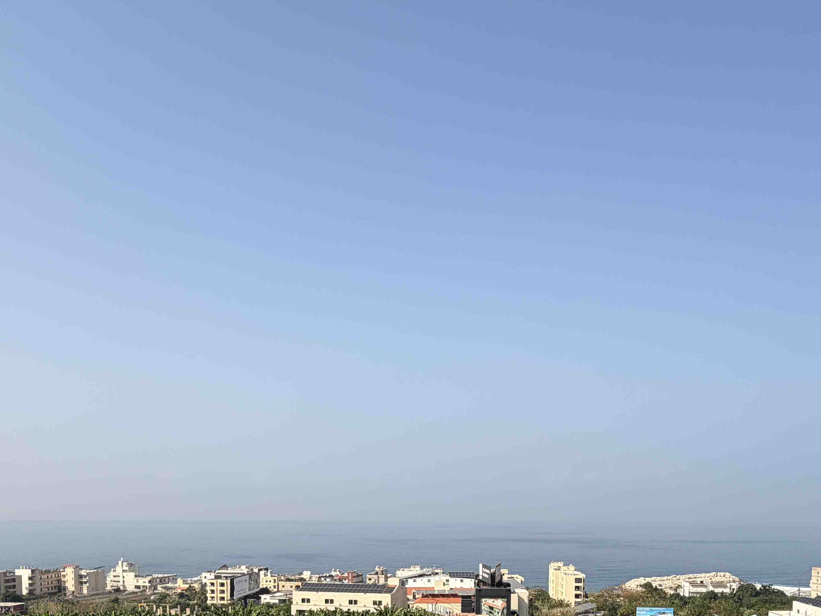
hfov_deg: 63.2
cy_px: 558
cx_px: 464
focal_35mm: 28
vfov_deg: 45.0
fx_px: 664
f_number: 2.2
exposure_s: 1/770
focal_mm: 2.22
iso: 20
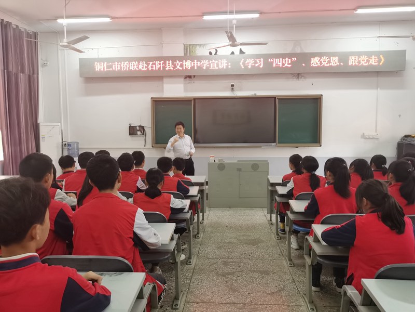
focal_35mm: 27
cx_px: 208
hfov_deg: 65.3
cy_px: 156
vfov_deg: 51.4
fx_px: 324
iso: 160
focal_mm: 5.58
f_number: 1.8
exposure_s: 1/50
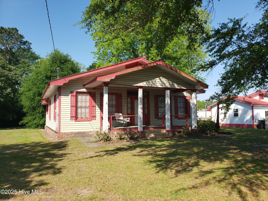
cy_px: 100
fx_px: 201
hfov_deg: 67.3
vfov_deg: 53.1
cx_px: 134
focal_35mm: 26
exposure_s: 1/850
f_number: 2.4
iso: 50
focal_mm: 4.3
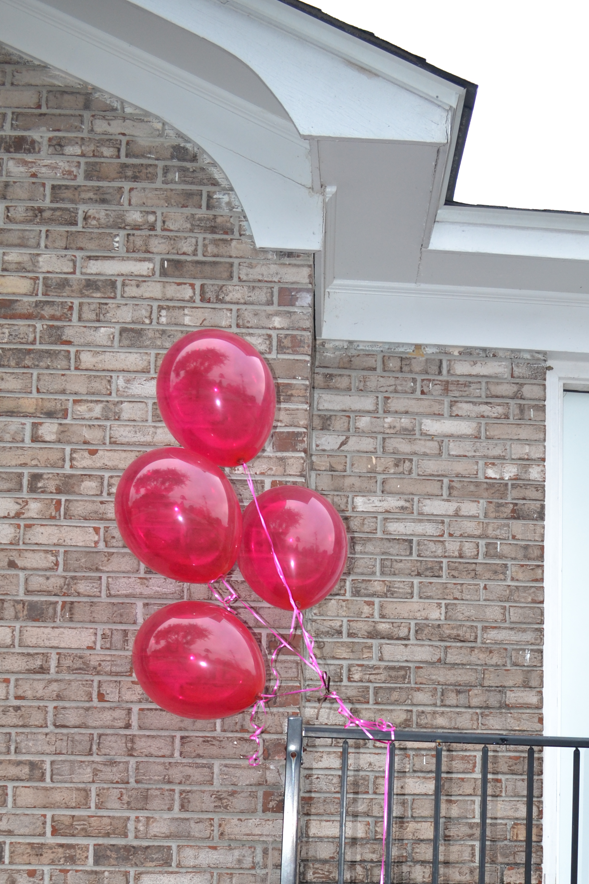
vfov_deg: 42.9
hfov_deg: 30.1
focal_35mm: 44
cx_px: 420
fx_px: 1080
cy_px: 678
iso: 400
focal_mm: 18
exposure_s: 1/100
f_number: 4
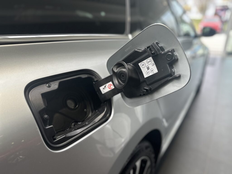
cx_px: 116
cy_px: 87
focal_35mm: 24
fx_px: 161
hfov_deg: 71.6
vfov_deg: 56.8
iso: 80
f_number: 1.78
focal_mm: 6.86
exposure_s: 1/464
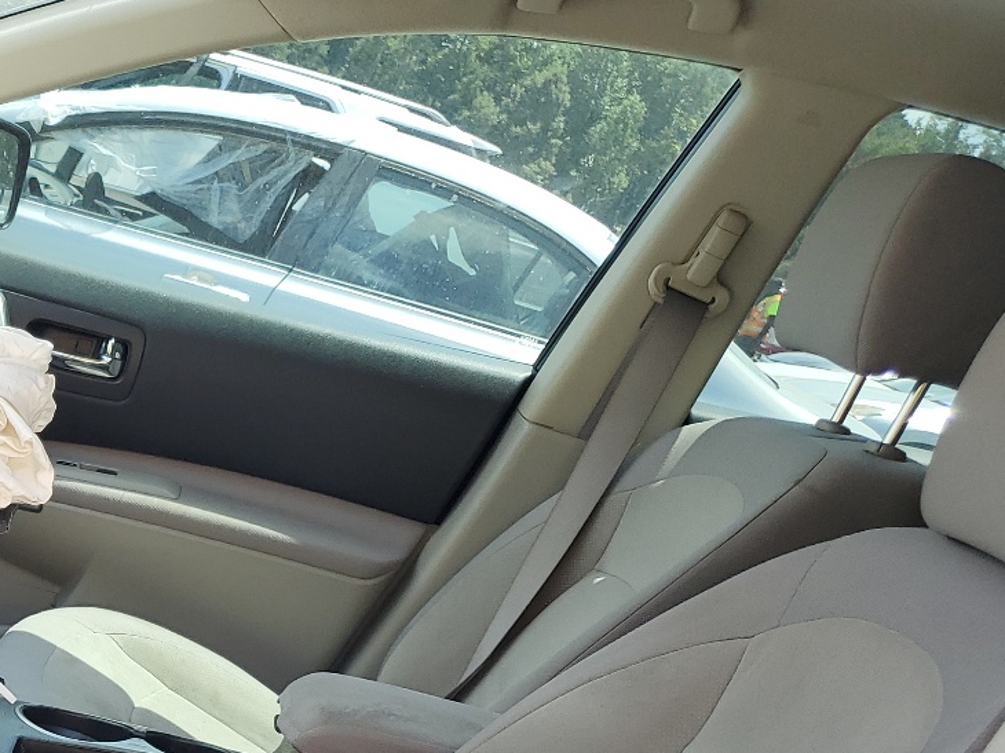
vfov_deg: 24.6
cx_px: -39
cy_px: 723
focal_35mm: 57
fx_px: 1654
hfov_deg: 30.9
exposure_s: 1/556
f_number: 1.5
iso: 50
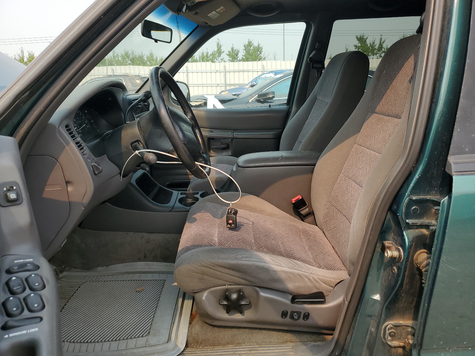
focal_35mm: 26
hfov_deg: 67.3
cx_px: 238
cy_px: 178
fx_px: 357
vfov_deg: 53.1
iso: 50
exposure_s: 1/1111
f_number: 1.5
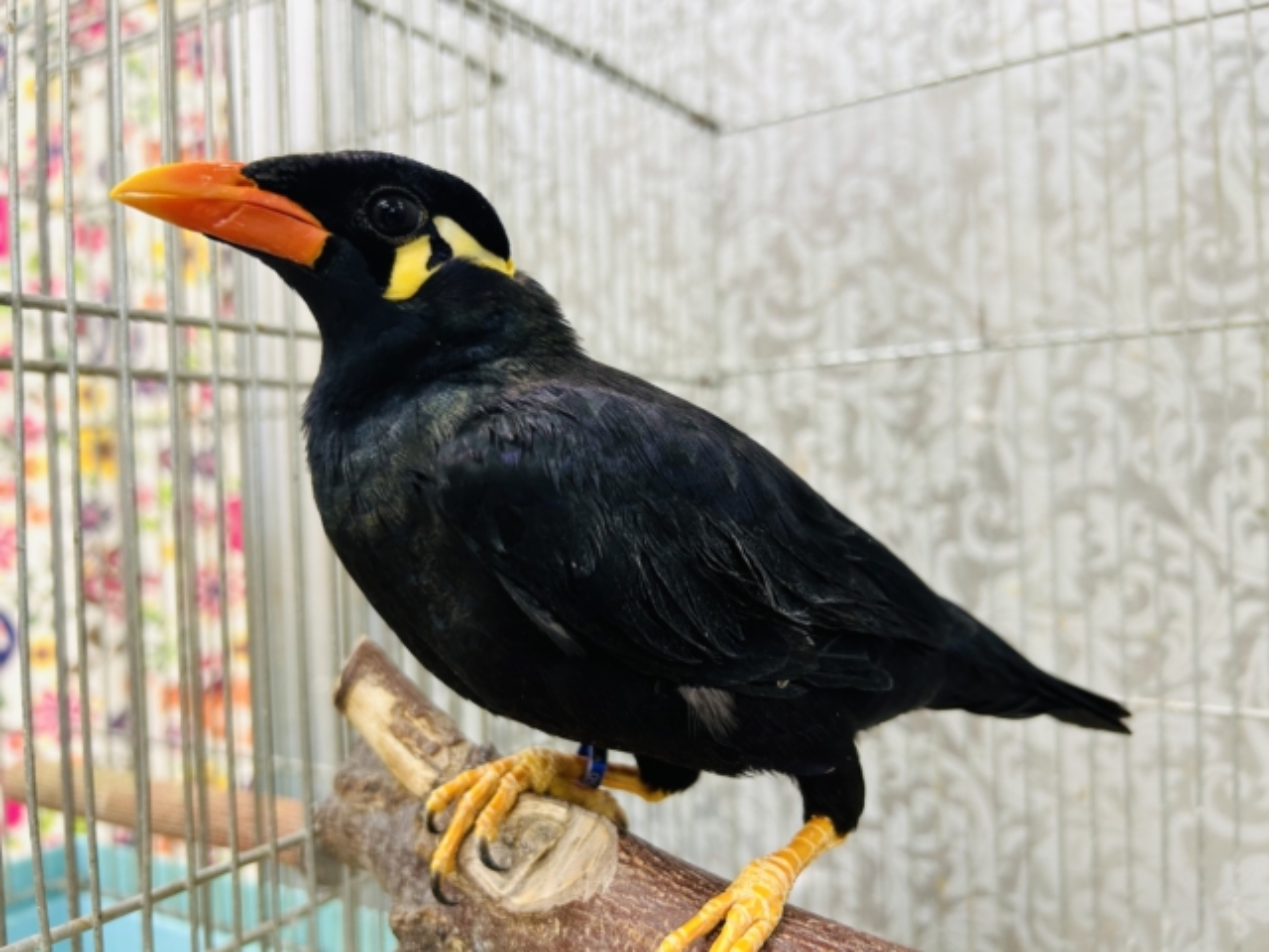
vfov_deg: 53.1
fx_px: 953
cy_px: 476
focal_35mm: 26
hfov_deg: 67.3
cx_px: 634
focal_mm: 5.7
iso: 80
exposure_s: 1/50
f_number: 1.5
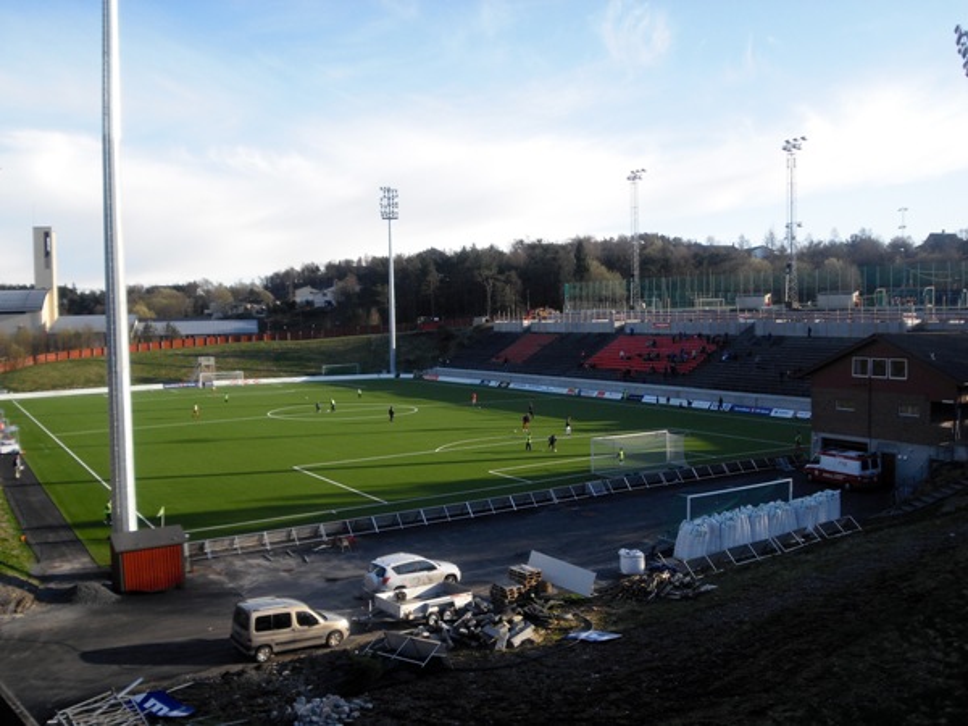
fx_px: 923
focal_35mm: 33
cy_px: 363
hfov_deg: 55.4
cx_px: 484
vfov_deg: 42.9
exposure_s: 1/60
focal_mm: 5.58
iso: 64
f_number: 8.4
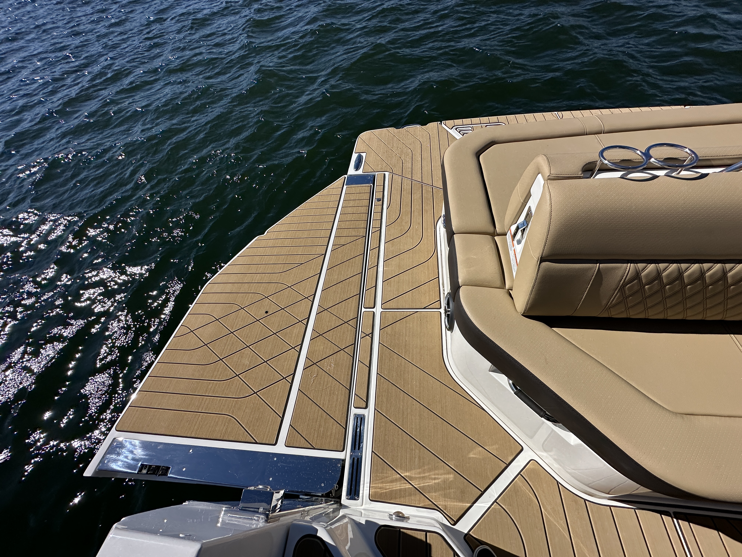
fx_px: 300
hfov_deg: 102.1
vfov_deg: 85.7
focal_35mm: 14
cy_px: 278
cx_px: 371
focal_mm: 2.22
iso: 50
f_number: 2.2
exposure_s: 1/4651
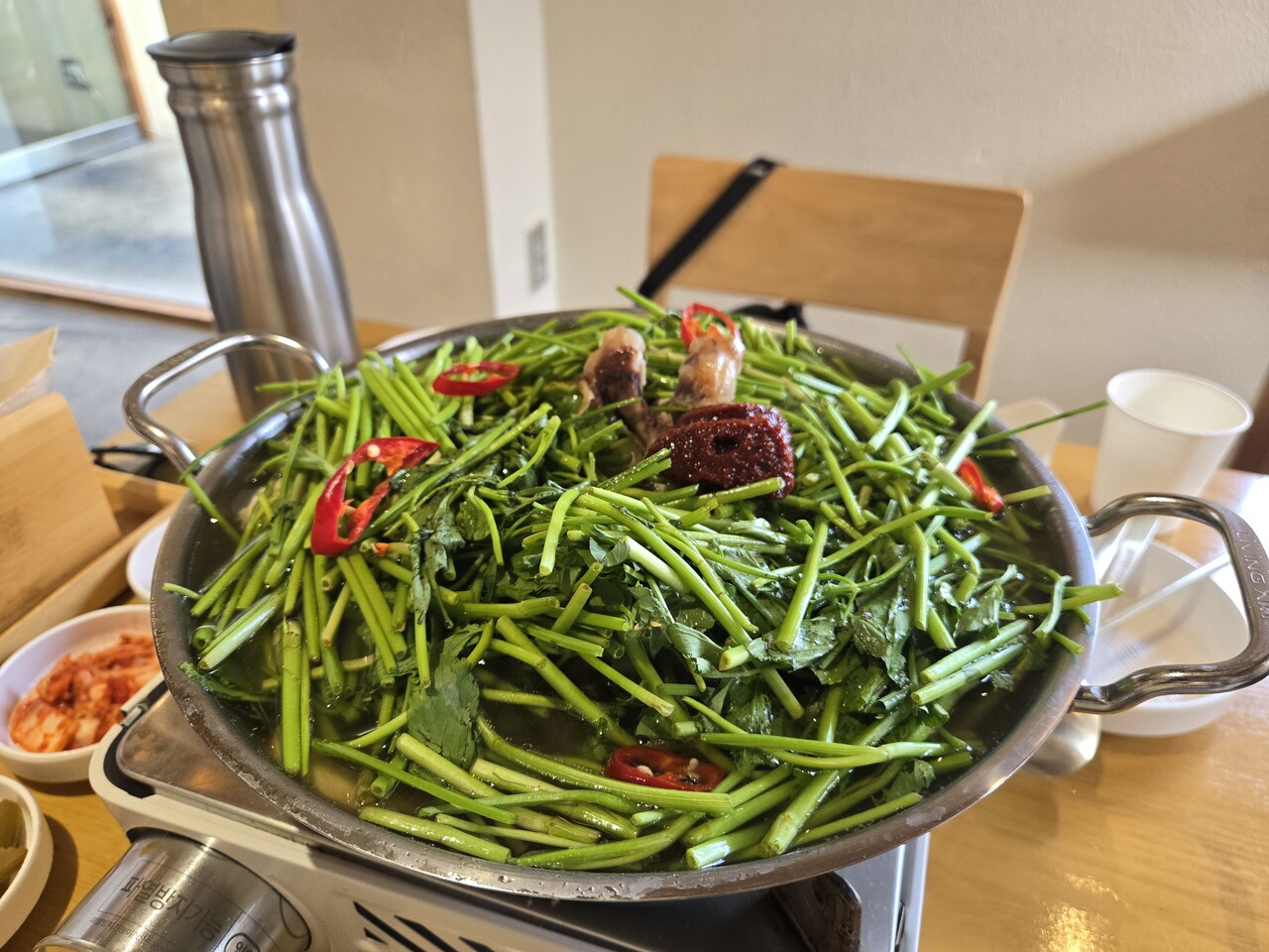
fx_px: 843
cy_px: 476
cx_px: 634
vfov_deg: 58.9
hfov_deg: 73.9
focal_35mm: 23
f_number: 1.8
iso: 160
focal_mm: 5.4
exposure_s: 1/120
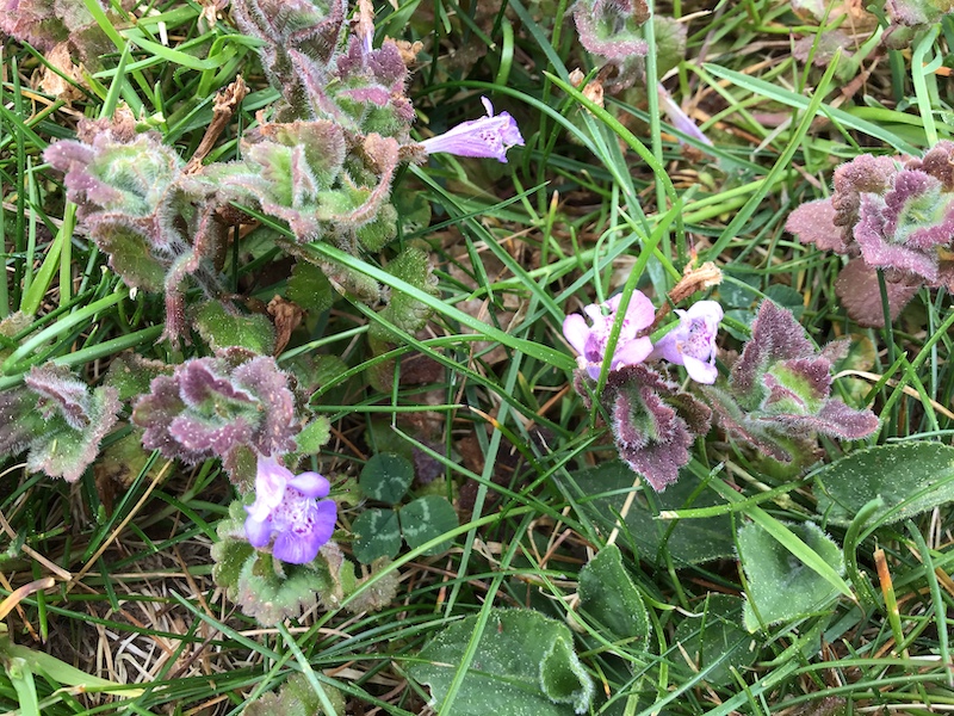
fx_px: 854
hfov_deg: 58.4
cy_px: 358
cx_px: 477
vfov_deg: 45.4
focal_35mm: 31
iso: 32
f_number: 2.4
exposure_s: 1/50
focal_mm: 3.3
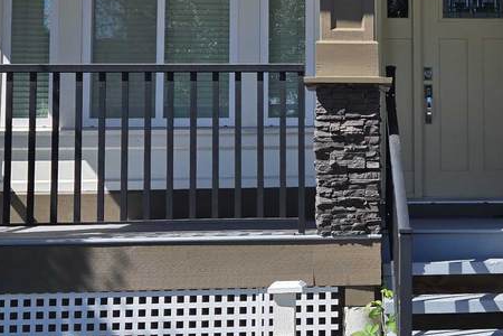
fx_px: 950
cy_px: 108
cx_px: 442
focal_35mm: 68
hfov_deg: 28.6
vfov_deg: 19.9
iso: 64
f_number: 1.8
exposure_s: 1/2921
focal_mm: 5.4
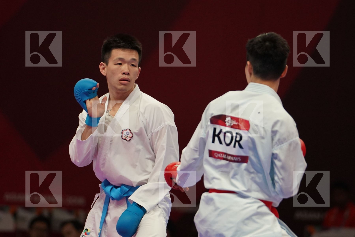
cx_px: 178
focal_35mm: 382
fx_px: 3767
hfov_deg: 5.4
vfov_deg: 3.6
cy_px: 118
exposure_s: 1/1000
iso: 2500
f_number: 4
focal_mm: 255
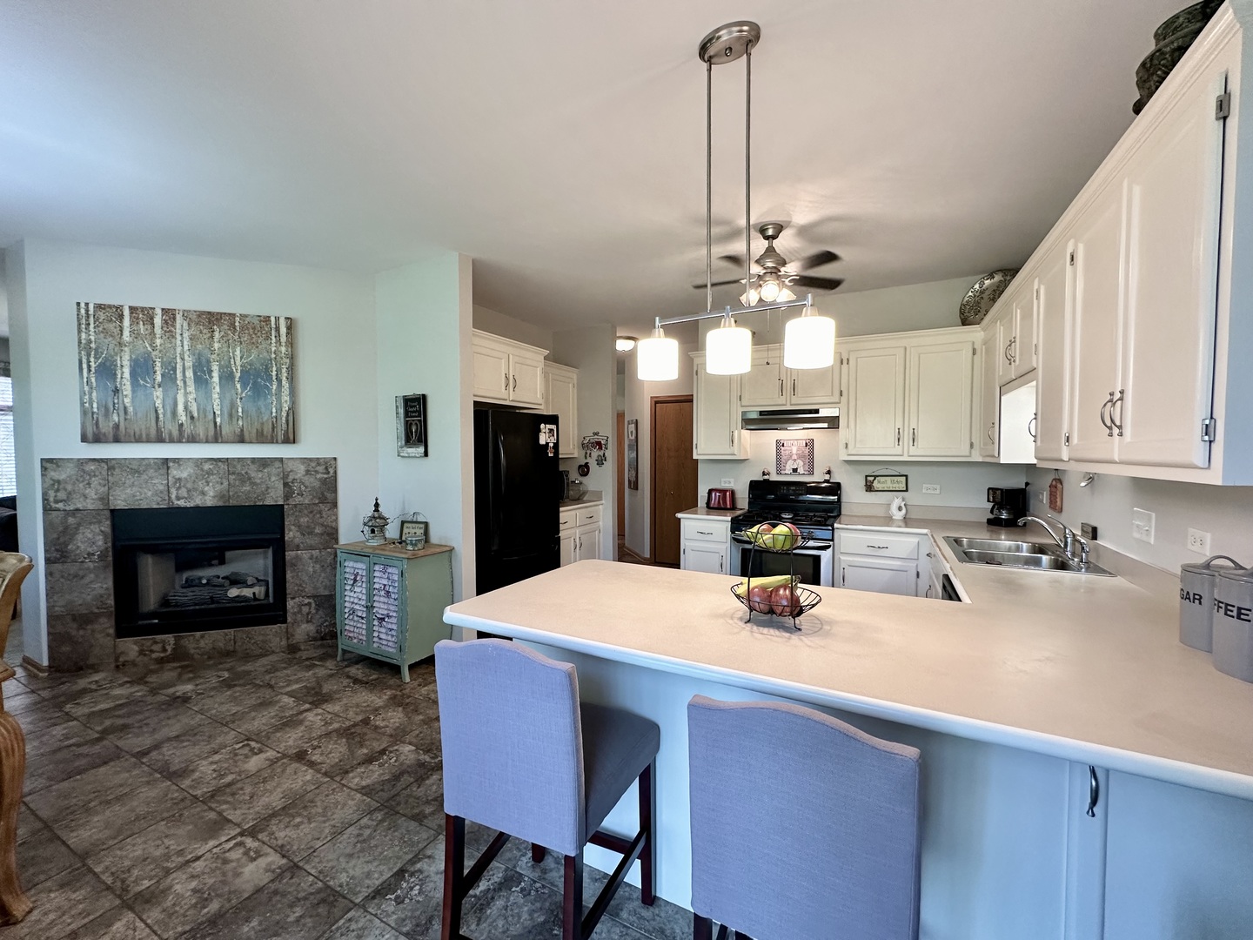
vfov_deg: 85.7
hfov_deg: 102.1
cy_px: 470
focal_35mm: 14
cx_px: 626
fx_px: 507
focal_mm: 2.22
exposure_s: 1/60
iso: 160
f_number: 2.2
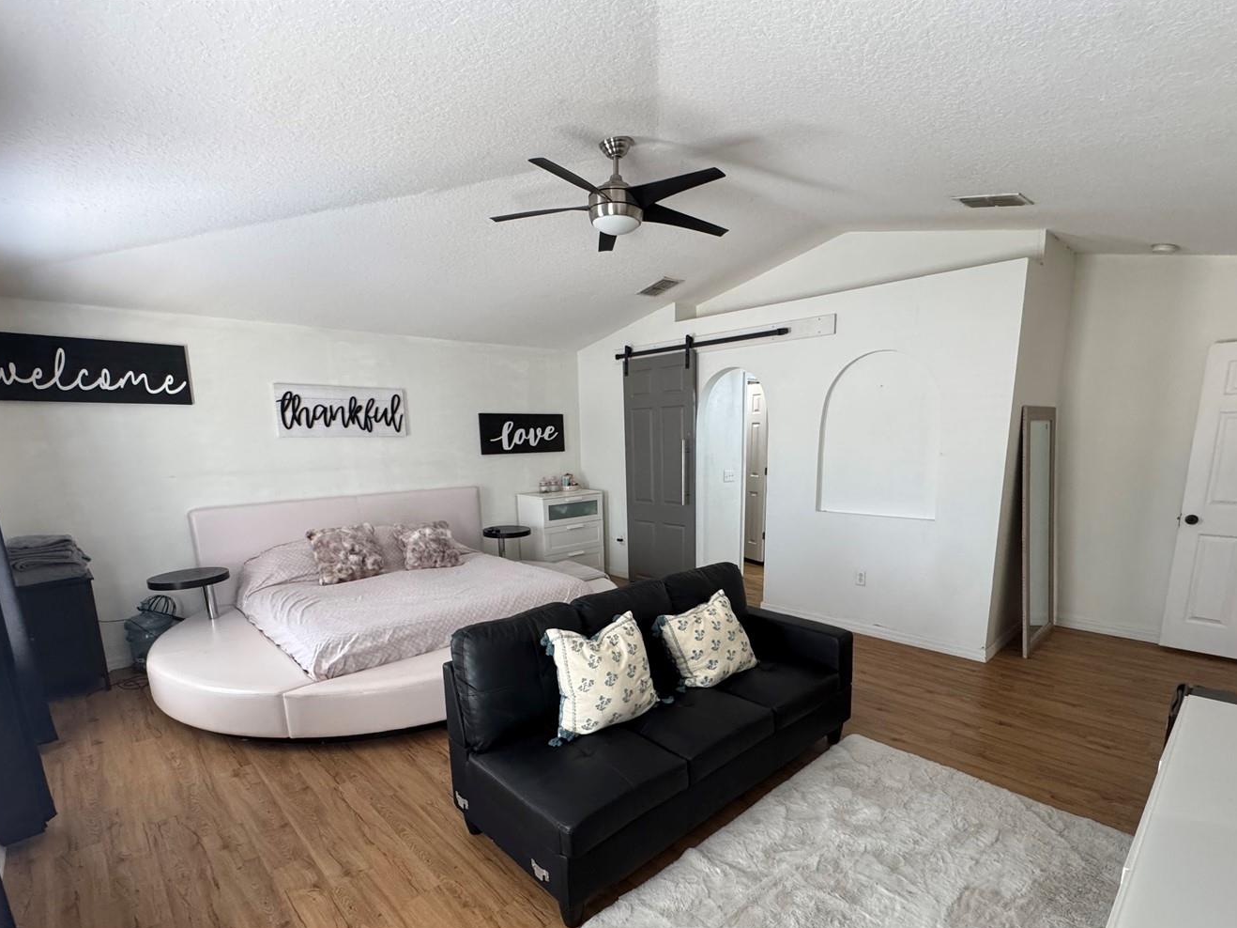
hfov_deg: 91.0
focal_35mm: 17
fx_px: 607
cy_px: 558
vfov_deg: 73.9
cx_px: 634
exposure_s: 1/120
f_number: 2.2
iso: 320
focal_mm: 2.22
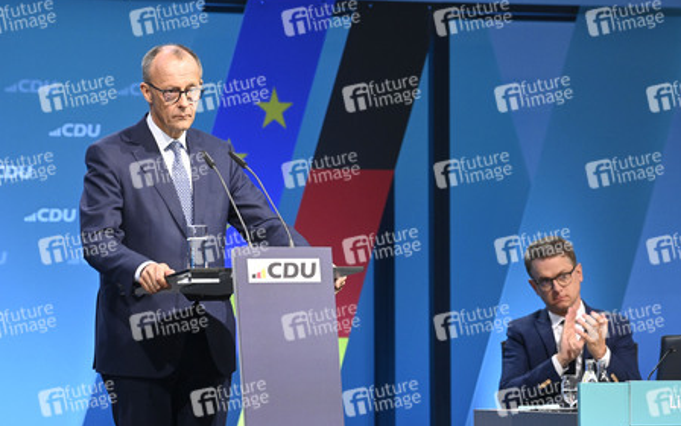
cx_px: 341
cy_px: 208
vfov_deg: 5.3
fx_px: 4566
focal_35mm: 246
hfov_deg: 8.5
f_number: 5.6
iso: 8000
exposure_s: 1/500
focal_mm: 240
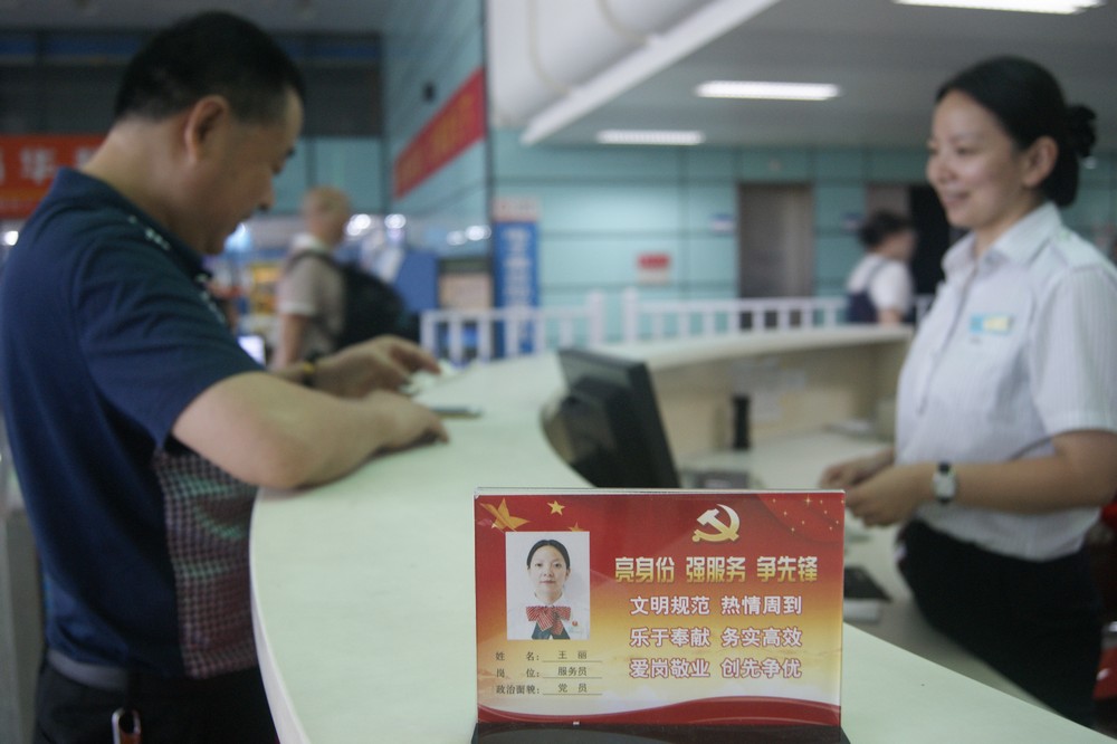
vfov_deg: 36.8
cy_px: 372
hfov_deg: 53.1
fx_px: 1117
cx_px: 558
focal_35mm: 36
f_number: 4
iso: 400
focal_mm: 24
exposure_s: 1/25
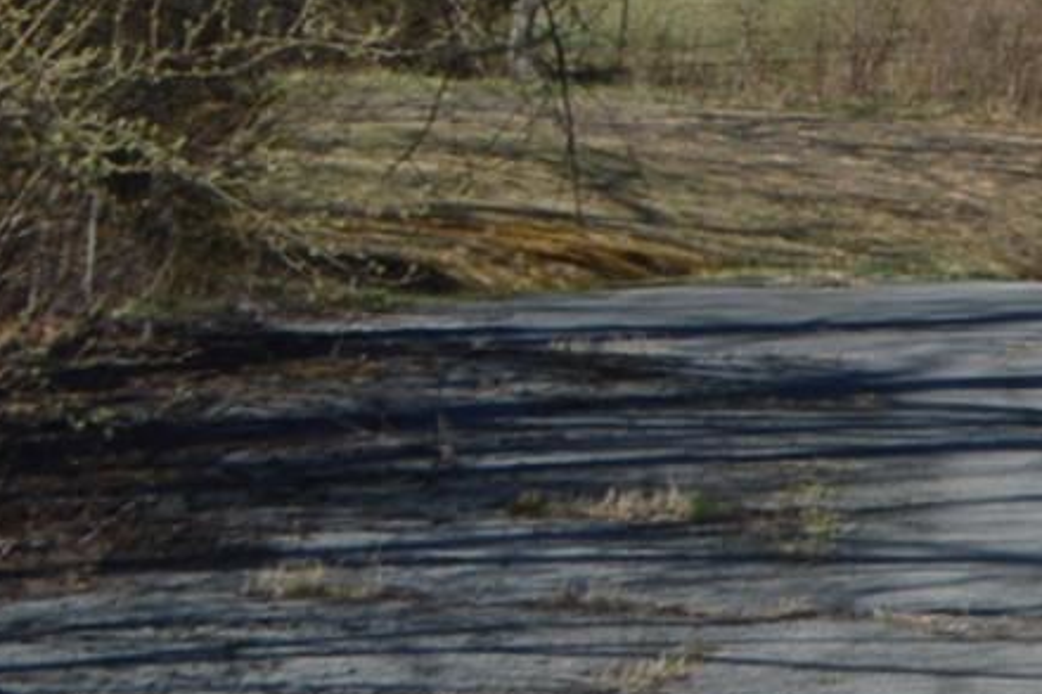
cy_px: -805
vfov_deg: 6.5
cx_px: 3356
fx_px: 5931
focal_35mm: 205
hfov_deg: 8.2
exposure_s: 1/250
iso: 100
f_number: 8
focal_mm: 20
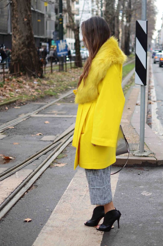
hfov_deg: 21.9
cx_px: 93
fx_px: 420
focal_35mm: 62
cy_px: 120
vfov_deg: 32.6
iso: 250
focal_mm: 35
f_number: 1.8
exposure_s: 1/1000
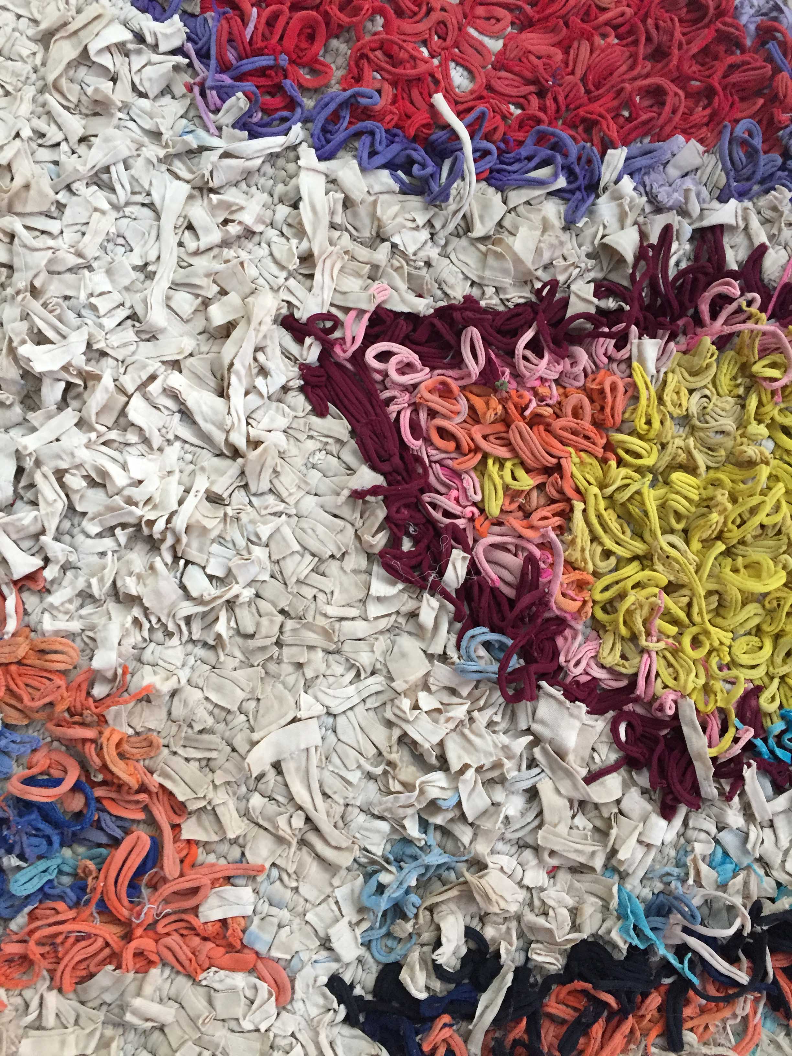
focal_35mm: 29
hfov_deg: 48.2
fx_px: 885
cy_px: 528
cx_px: 396
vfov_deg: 61.7
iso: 200
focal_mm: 4.15
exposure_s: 1/33
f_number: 2.2
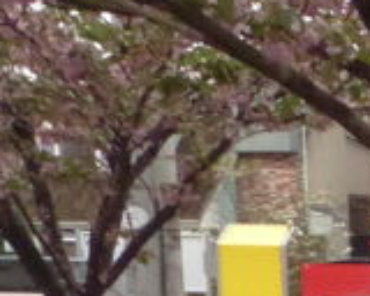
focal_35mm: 156
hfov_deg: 10.0
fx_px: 1708
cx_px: 1031
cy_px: 578
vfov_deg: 9.3
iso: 400
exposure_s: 1/125
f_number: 6.3
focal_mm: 4.5
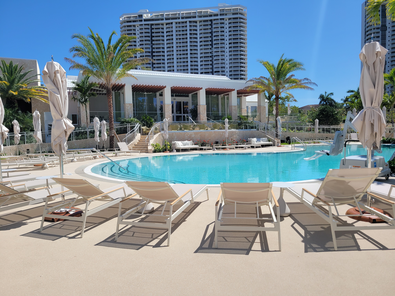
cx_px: 198
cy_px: 148
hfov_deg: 67.3
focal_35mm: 26
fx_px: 297
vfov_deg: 53.1
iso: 40
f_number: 1.8
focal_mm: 5.4
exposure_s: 1/3521
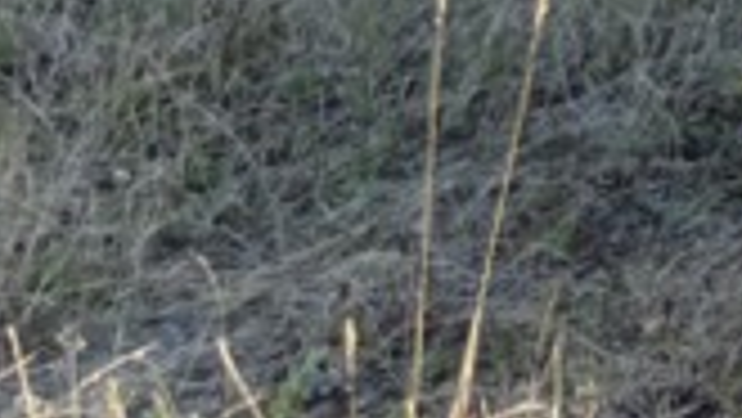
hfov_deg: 11.5
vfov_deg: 6.3
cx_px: 1565
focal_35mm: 165
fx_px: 3248
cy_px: -1160
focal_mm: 5.1
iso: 50
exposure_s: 1/967
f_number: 1.6
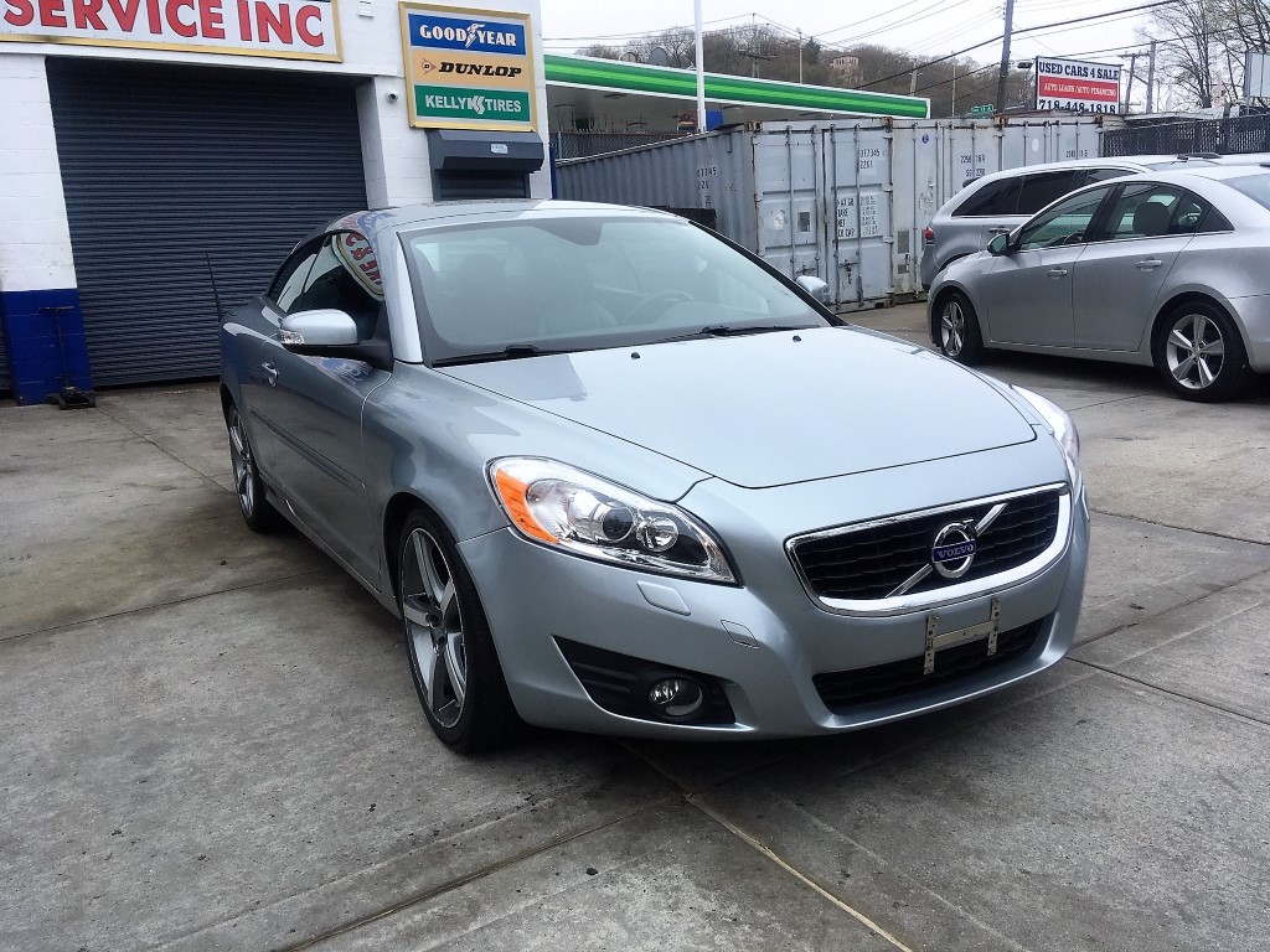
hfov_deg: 61.7
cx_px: 635
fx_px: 1064
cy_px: 476
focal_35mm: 29
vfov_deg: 48.2
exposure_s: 1/527
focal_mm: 4.15
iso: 25
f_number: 2.2
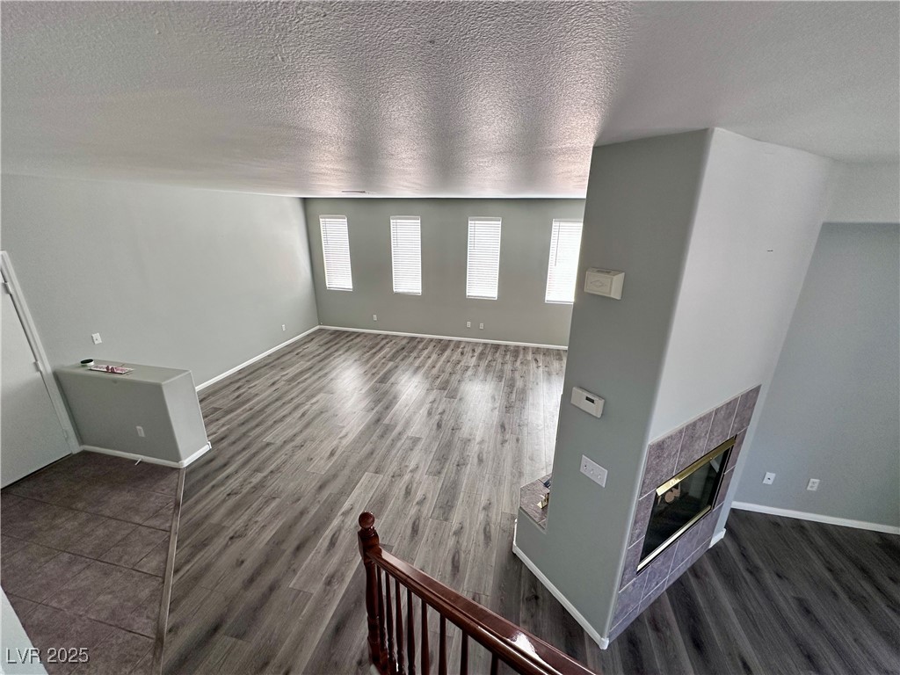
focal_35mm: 14
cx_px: 450
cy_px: 338
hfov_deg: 102.1
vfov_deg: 85.7
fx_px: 364
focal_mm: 2.22
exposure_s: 1/99
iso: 160
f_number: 2.2
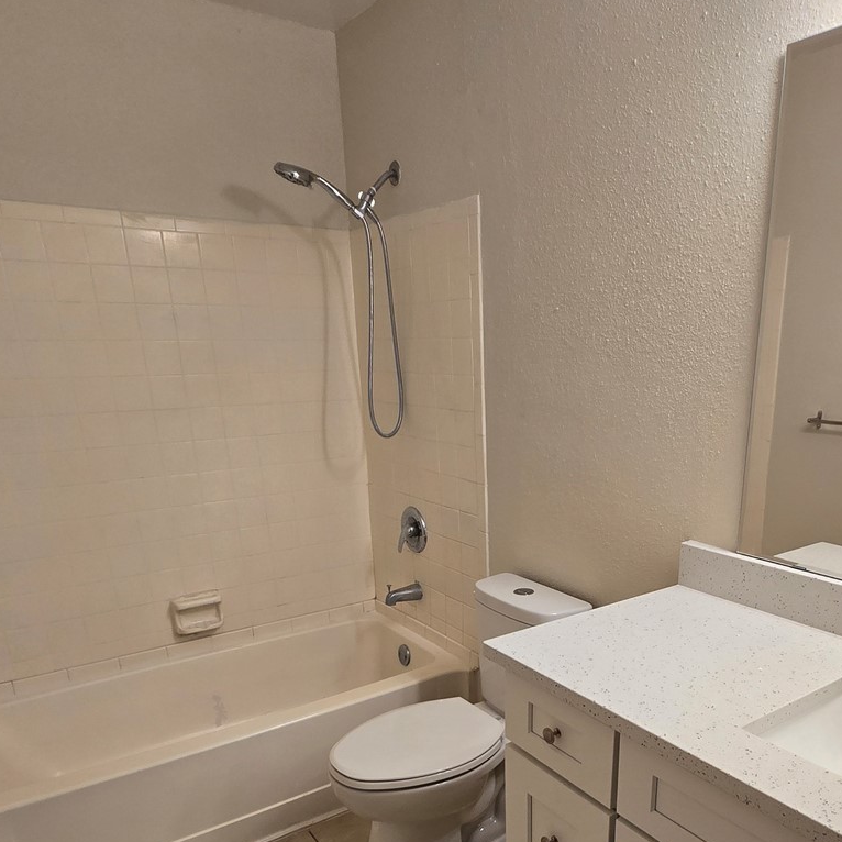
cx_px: 514
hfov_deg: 64.3
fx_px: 660
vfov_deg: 62.8
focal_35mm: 24
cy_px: 584
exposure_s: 1/60
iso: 125
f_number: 2.2
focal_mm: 2.2
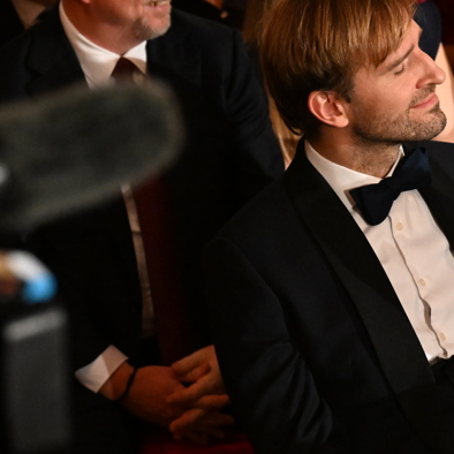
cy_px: 196
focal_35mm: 171
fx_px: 2537
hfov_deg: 10.2
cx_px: 383
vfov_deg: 10.2
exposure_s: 1/125
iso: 8000
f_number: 4.5
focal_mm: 77
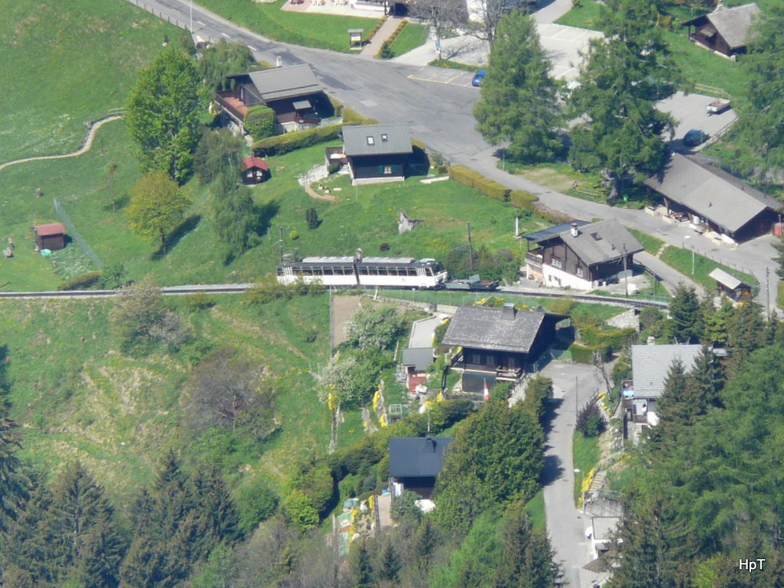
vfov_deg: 3.0
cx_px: 392
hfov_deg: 3.9
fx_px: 11415
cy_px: 294
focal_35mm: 504
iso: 100
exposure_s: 1/320
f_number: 5.6
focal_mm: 82.8
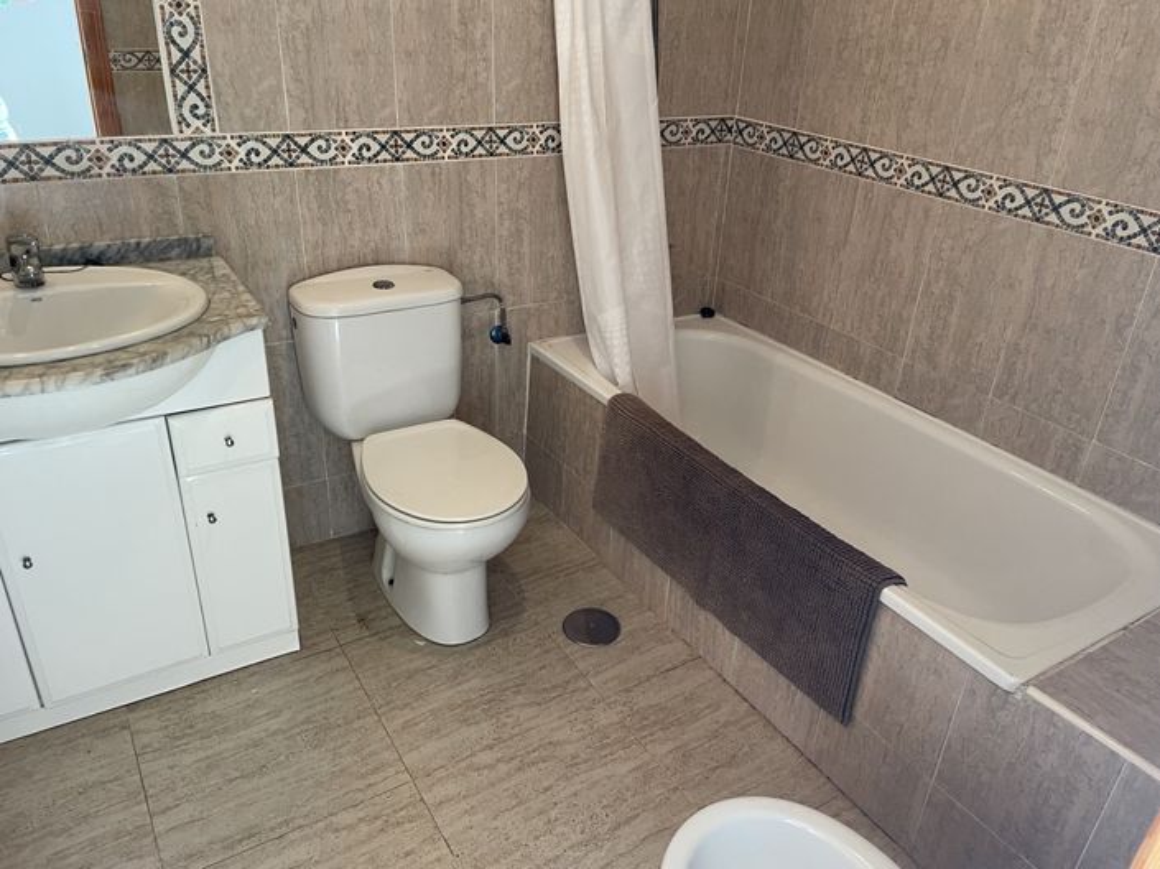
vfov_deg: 53.0
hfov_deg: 67.3
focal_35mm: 26
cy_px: 434
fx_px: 871
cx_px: 580
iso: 125
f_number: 1.6
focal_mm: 4.2
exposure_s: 1/50
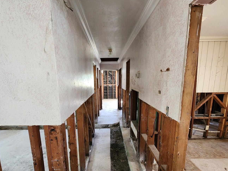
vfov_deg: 77.4
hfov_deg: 94.4
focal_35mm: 16
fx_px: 105
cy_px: 100
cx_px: 107
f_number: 2.2
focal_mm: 2.2
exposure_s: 1/30
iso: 400
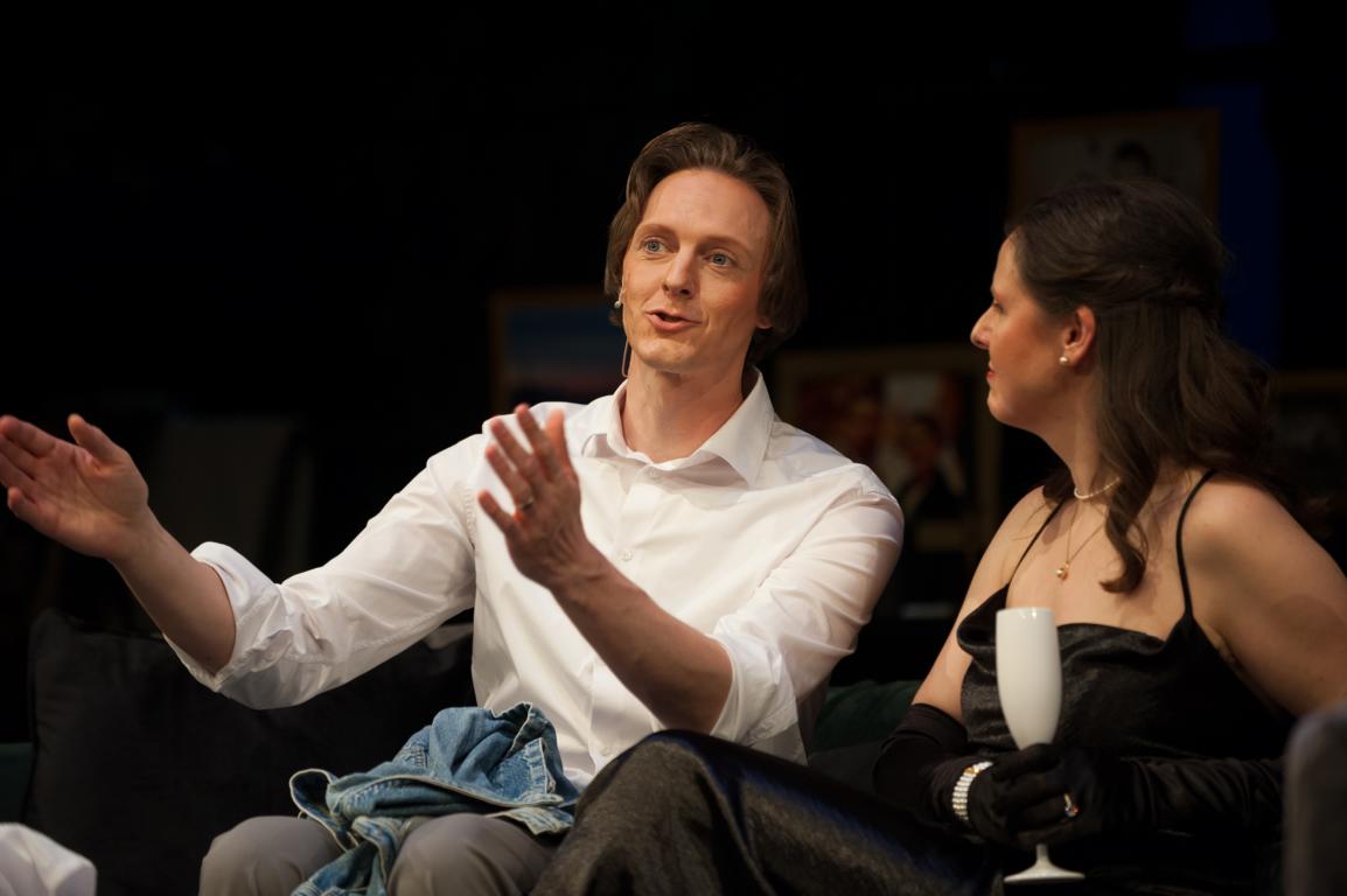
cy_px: 448
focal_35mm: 200
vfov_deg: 6.9
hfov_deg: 10.3
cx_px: 674
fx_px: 7479
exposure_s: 1/250
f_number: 2.8
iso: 450
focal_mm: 200
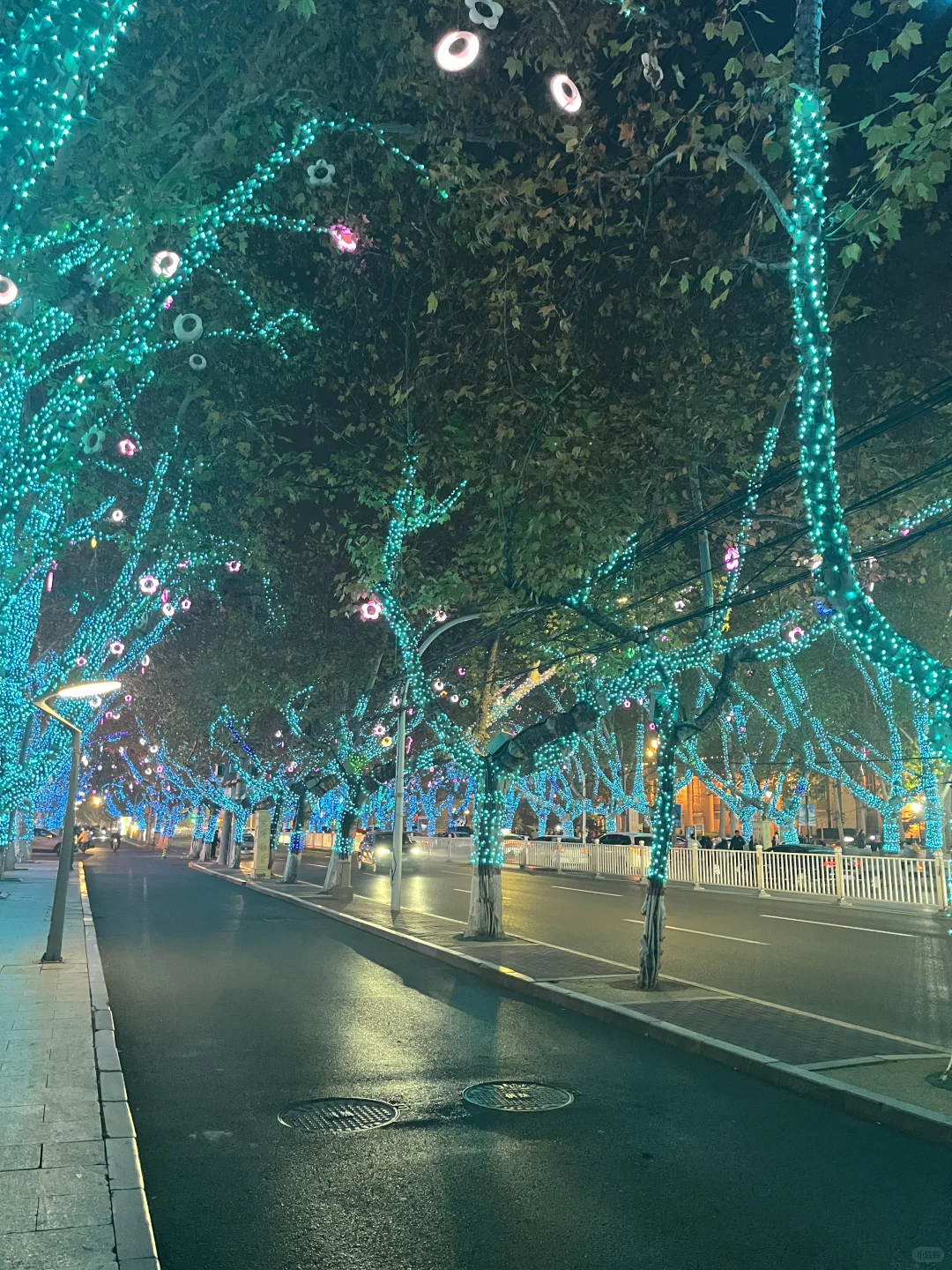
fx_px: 953
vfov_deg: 67.3
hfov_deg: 53.1
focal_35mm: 26
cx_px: 476
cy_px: 635
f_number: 1.6
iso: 500
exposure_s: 1/33
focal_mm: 5.1
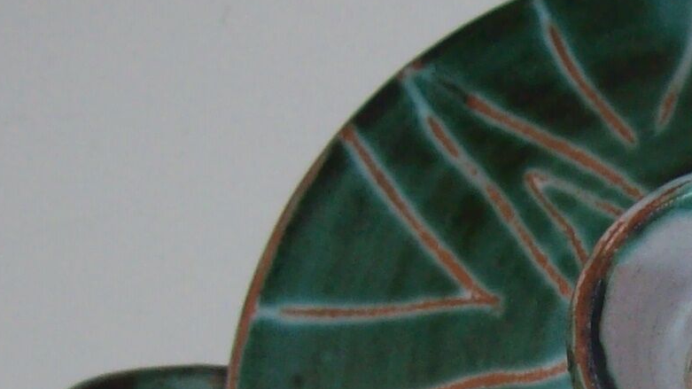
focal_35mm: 143
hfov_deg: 14.7
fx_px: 2623
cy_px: 454
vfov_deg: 8.4
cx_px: 742
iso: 80
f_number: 2.7
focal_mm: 6
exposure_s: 1/64
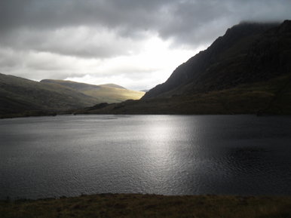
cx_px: 146
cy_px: 109
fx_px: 294
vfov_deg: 40.7
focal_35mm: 35
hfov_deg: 52.7
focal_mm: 6.3
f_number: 7
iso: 80
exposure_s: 1/60
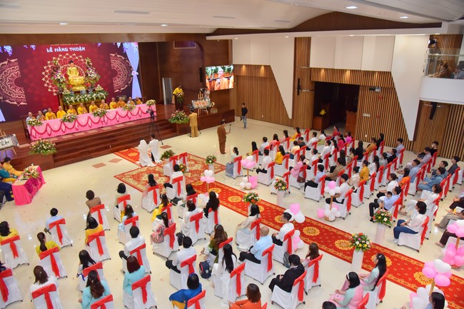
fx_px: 309
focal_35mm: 24
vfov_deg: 53.1
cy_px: 154
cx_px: 232
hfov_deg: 73.8
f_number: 6.3
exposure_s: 1/160
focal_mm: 24
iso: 1250
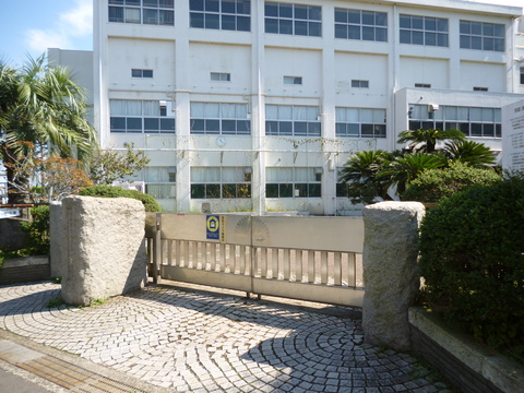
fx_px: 424
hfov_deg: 63.4
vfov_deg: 49.7
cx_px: 262
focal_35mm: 28
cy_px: 196
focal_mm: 5
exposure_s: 1/500
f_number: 3.1
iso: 100
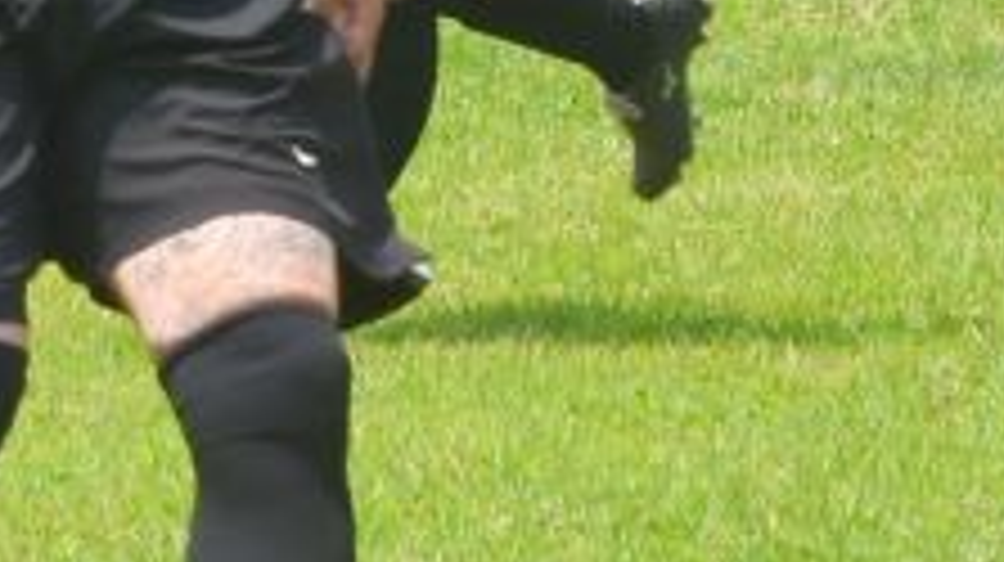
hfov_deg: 3.4
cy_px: -94
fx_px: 16864
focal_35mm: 634
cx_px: 860
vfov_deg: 1.9
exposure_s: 1/640
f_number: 11
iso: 400
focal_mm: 100
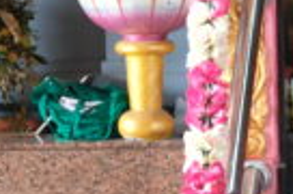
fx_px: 2883
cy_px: 29
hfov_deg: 5.8
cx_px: 403
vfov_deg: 3.9
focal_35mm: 355
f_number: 3.7
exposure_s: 1/5
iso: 800
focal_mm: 31.4
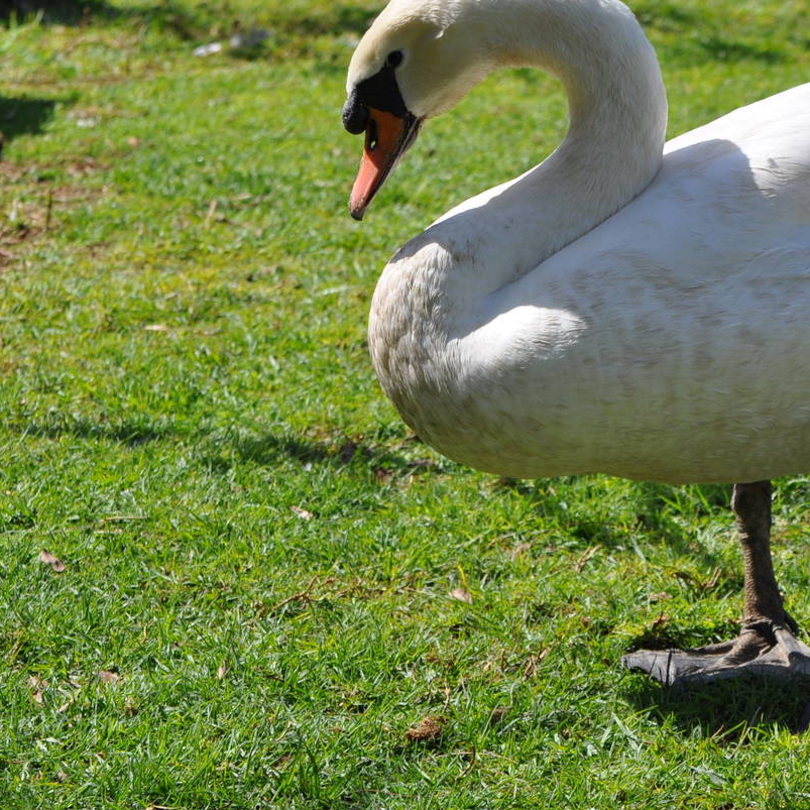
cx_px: 730
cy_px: 310
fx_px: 7386
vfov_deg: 6.3
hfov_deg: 6.3
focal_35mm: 279
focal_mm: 110
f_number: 7.1
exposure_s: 1/800
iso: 200
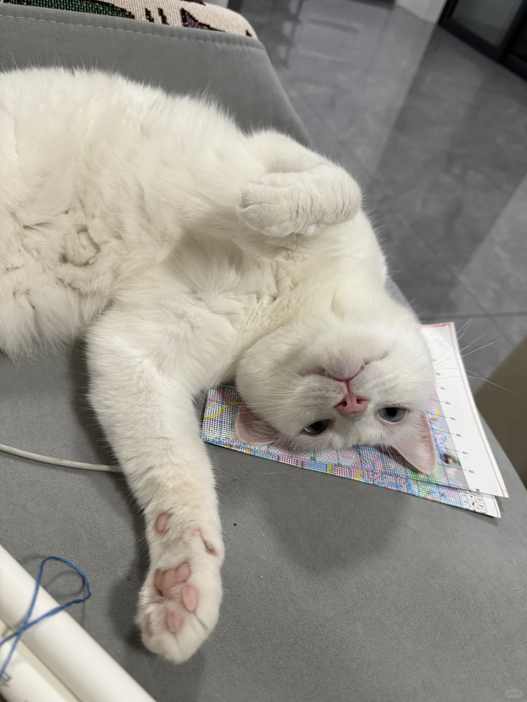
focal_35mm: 24
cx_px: 264
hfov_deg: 56.8
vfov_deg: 71.6
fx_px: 487
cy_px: 351
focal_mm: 6.76
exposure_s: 1/68
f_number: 1.78
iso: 200
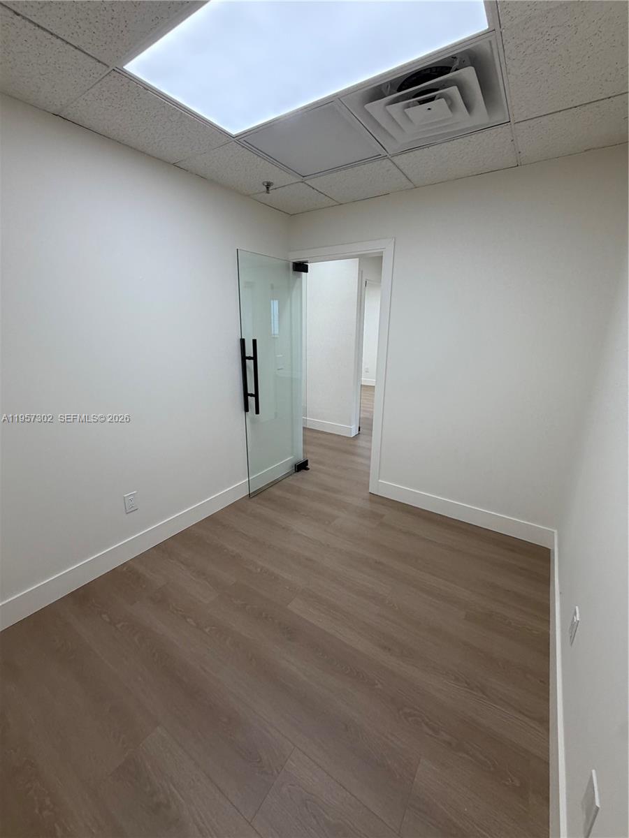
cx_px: 314
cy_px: 419
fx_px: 339
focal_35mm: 14
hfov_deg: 85.7
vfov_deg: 102.1
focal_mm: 2.22
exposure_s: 1/120
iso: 125
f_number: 2.2
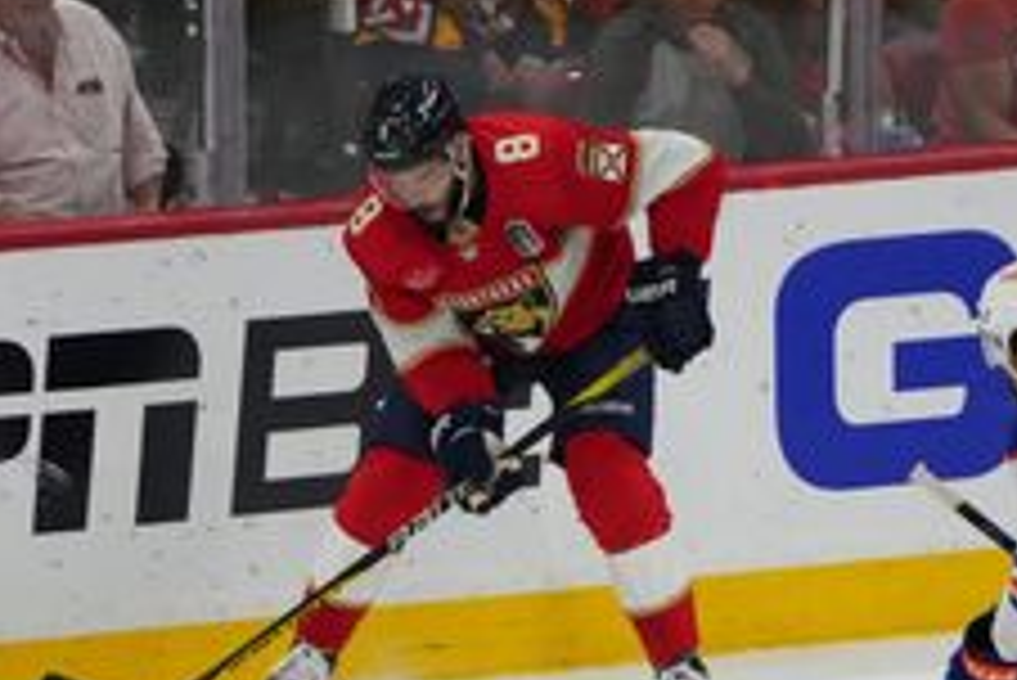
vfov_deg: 2.3
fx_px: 17271
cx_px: 747
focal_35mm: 611
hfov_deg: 3.4
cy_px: 574
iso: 5000
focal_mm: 345
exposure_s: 1/2000
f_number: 5.6
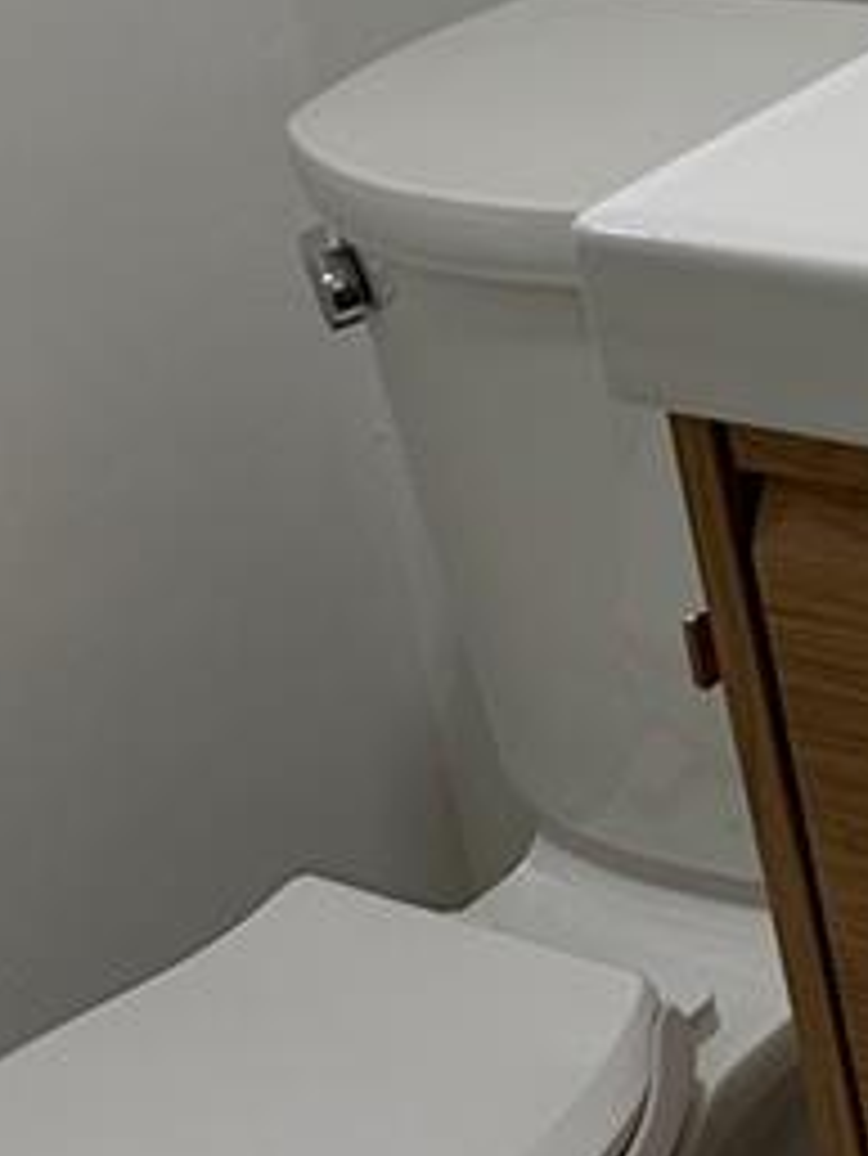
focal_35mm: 112
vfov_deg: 15.1
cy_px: -949
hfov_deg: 12.0
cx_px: 1660
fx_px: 3741
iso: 80
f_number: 1.78
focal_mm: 6.86
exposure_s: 1/120
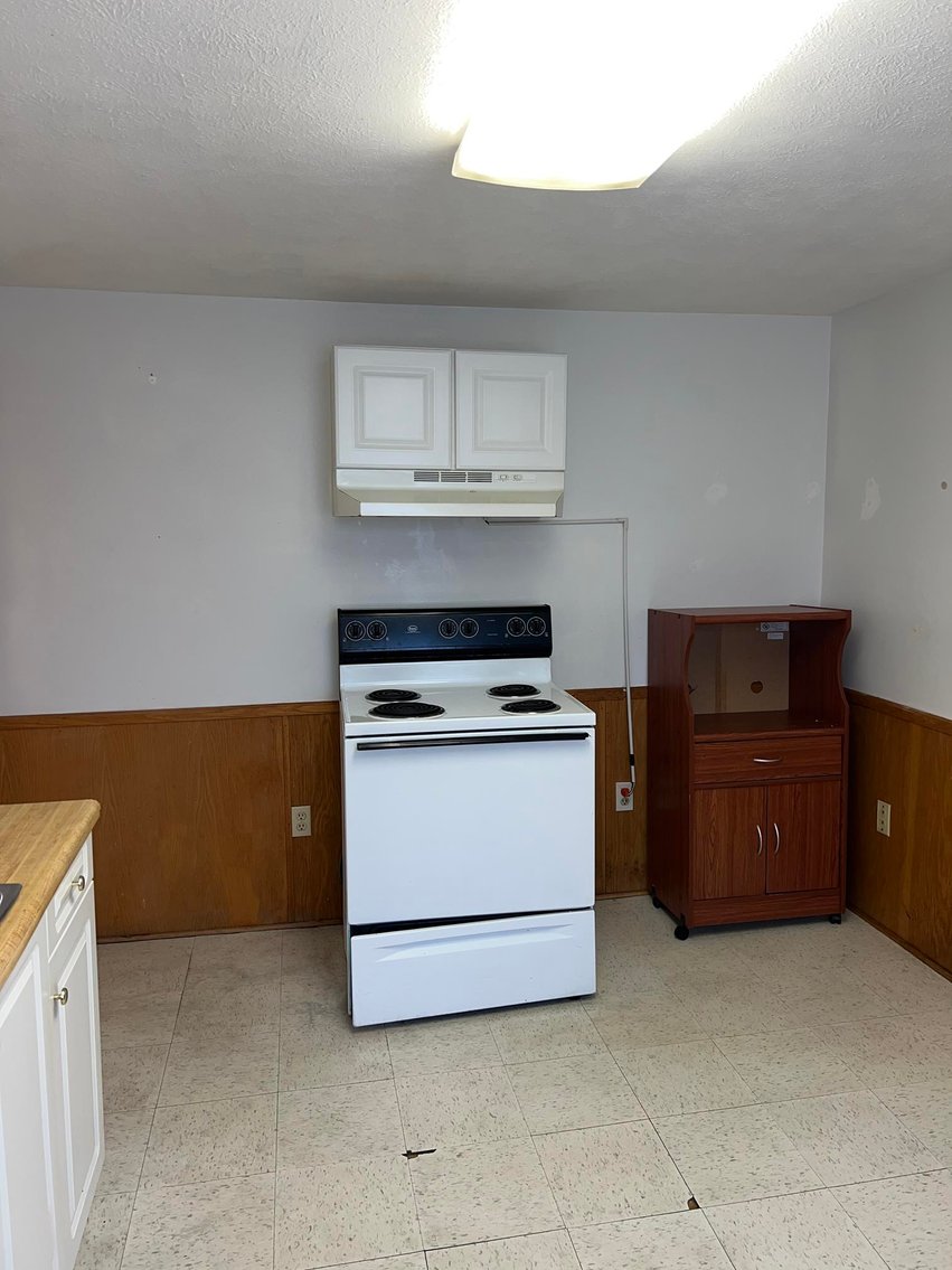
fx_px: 954
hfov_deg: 53.1
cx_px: 476
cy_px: 635
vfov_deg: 67.3
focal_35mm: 26
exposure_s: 1/32
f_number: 1.5
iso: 32
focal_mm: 5.7
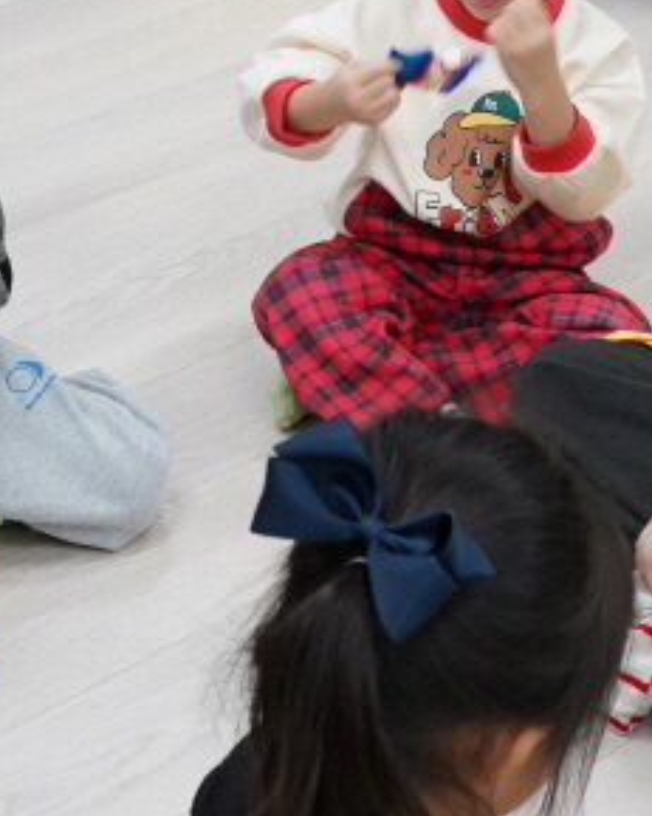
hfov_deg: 13.6
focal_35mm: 113
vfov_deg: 17.0
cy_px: 322
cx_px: 248
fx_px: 2727
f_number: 7.1
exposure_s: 1/60
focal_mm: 29
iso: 2500
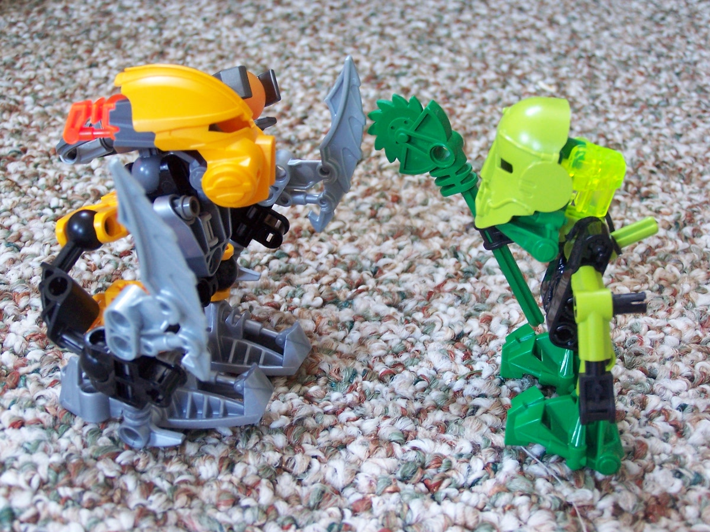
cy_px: 266
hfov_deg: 32.7
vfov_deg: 24.8
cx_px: 355
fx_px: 1210
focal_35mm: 59
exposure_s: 1/2
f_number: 3.2
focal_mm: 9.8
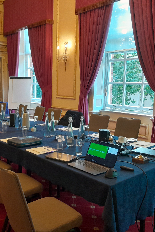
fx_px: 245
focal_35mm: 38
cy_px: 116
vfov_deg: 50.7
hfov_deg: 34.0
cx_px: 30
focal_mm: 4
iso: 250
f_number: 1.8
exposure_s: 1/50
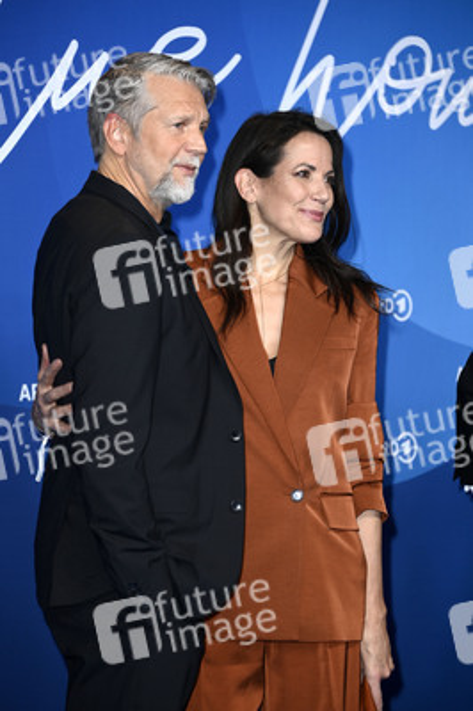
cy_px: 356
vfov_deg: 14.2
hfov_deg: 9.4
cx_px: 236
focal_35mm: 145
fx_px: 2862
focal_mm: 145
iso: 1000
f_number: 5.6
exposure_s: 1/250
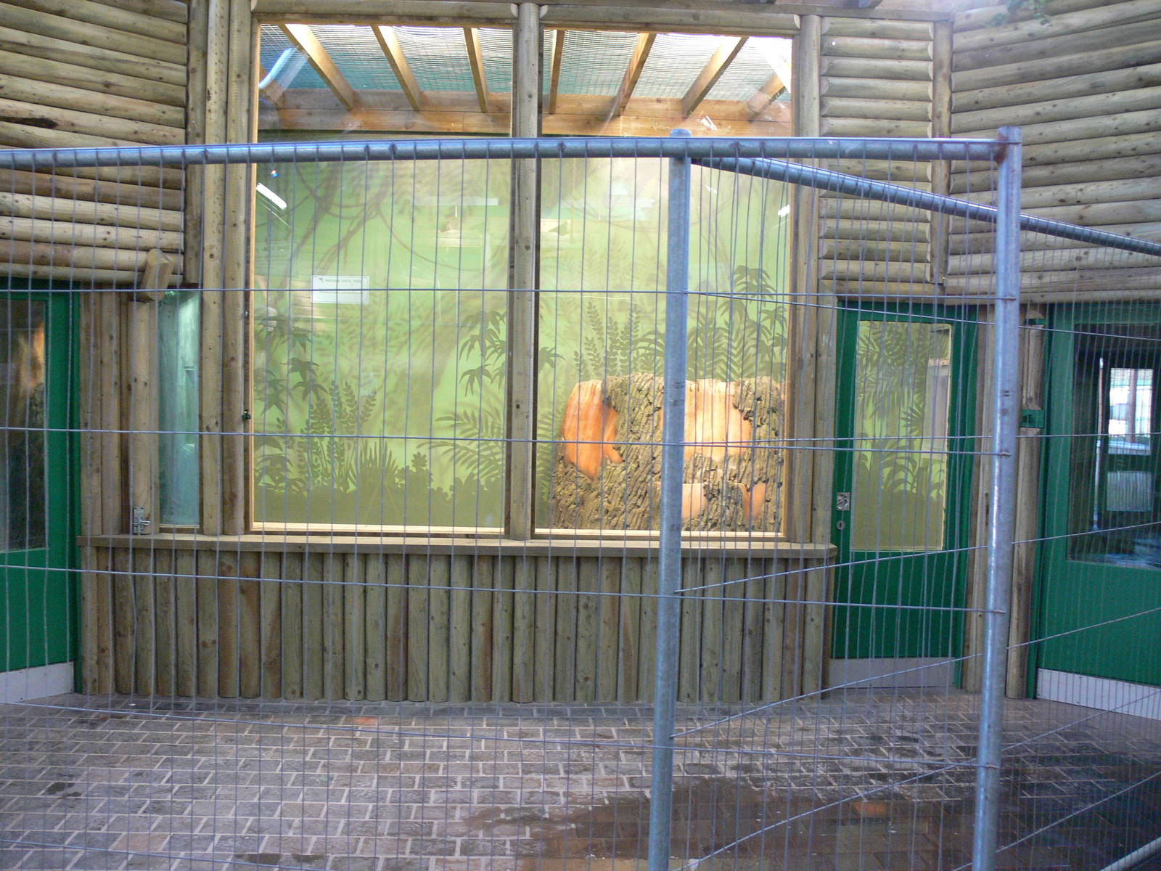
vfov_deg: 40.7
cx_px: 580
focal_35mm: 35
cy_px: 436
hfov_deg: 52.6
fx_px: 1174
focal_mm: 7.4
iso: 200
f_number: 2.8
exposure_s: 1/13
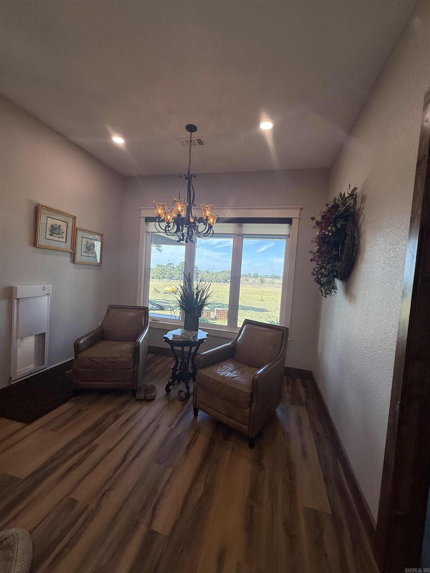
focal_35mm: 14
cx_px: 215
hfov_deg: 85.7
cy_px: 286
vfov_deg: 102.1
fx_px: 232
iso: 50
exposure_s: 1/124
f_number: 2.2
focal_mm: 2.22
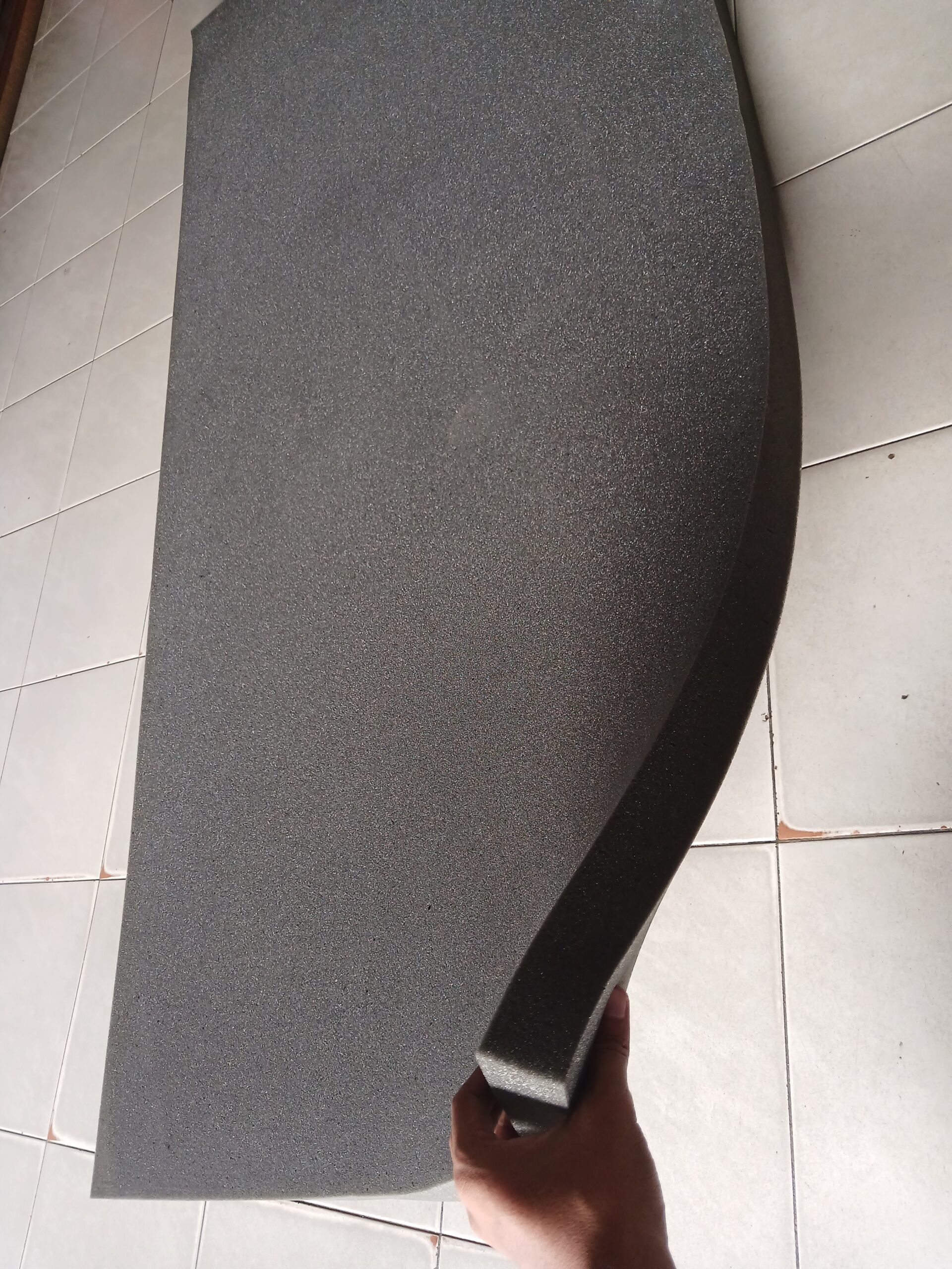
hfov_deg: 51.4
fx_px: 990
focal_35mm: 27
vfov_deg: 65.3
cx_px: 476
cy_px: 634
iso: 125
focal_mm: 4
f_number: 1.8
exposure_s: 1/50
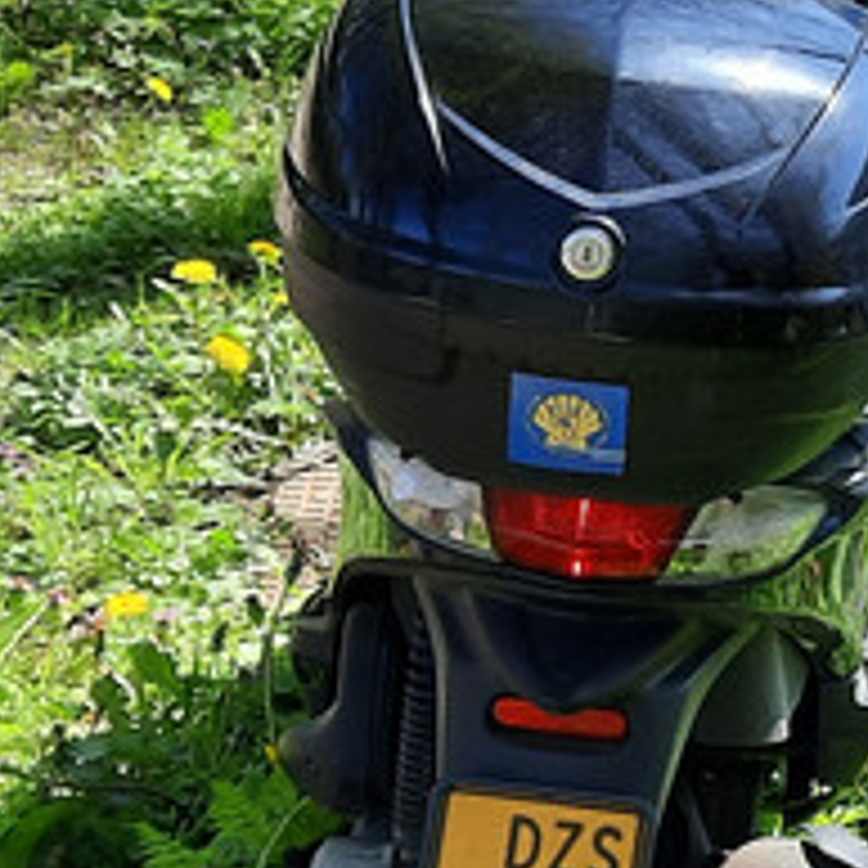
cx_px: 1127
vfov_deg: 14.3
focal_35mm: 122
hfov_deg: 13.8
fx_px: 3461
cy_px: 513
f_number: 2
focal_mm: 4.6
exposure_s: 1/389
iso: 32
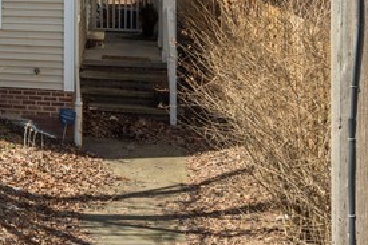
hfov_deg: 23.1
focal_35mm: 79
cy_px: -134
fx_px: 807
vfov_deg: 15.7
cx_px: -94
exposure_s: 1/160
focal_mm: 20
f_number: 9
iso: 200
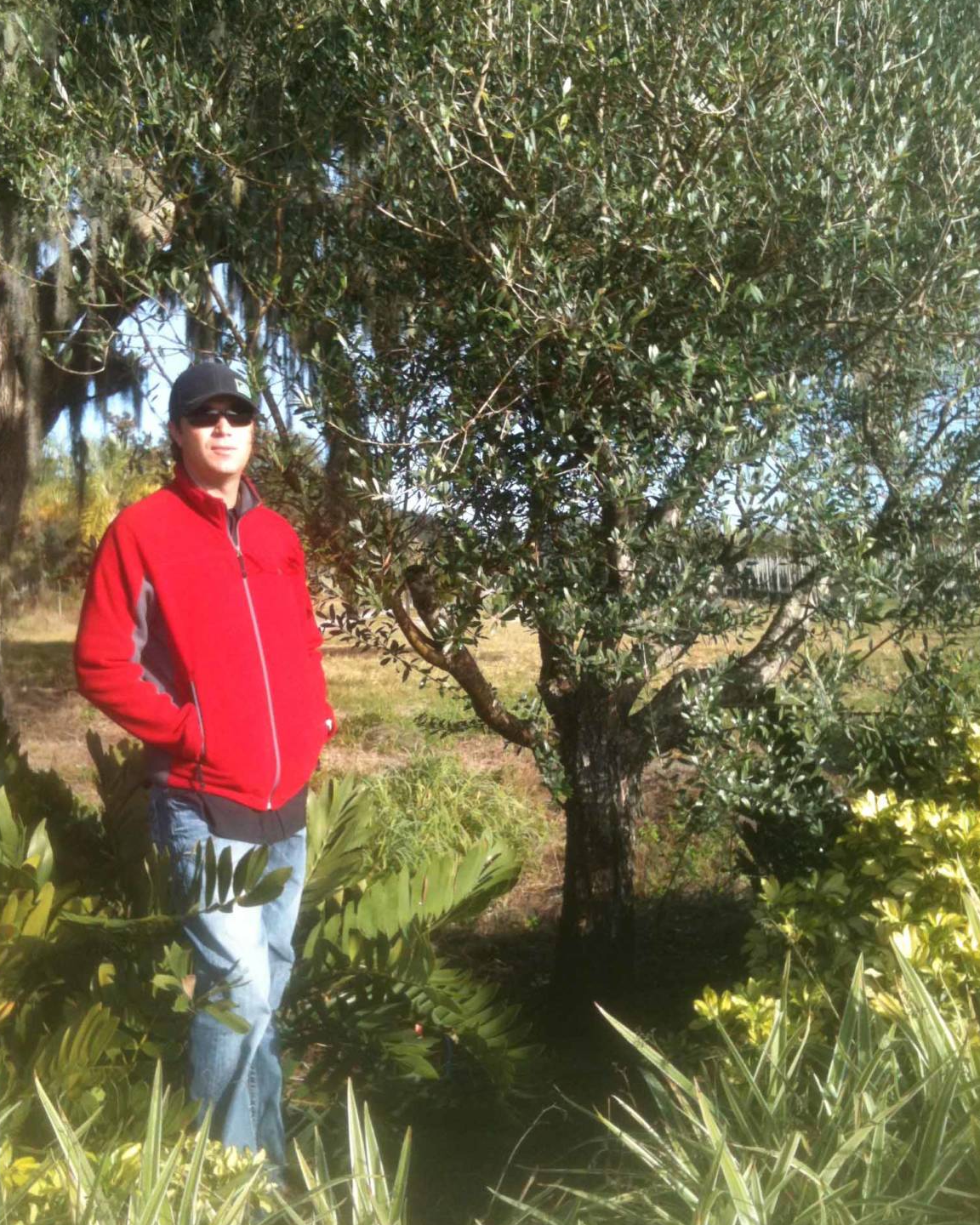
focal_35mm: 37
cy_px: 617
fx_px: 1341
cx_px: 488
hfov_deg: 40.1
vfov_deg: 49.1
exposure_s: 1/359
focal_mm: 3.85
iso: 64
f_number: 2.8
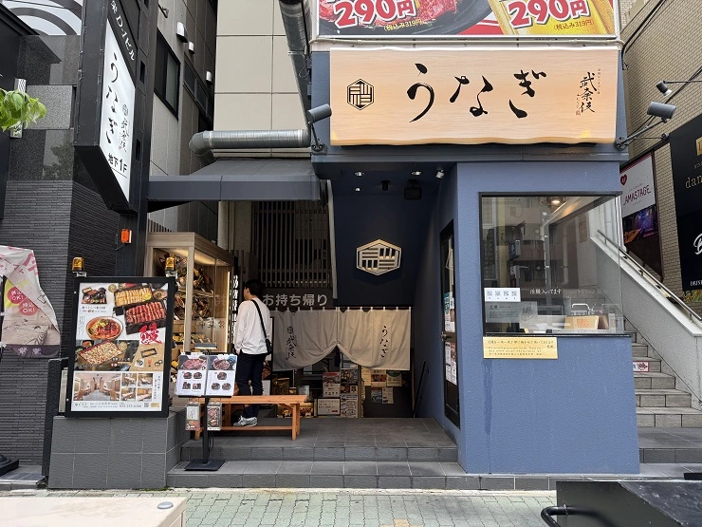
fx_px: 487
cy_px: 264
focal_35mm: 24
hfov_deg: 71.6
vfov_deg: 56.8
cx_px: 351
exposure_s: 1/456
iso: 100
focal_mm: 6.76
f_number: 1.78
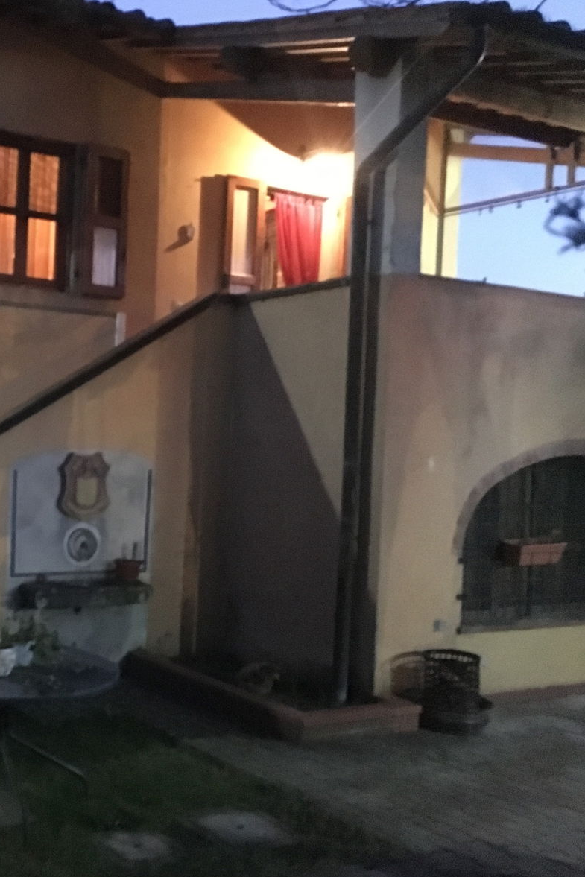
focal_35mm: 41
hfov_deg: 30.8
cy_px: 440
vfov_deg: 47.4
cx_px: 29
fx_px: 999
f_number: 2.2
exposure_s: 1/17
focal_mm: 4.15
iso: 2000
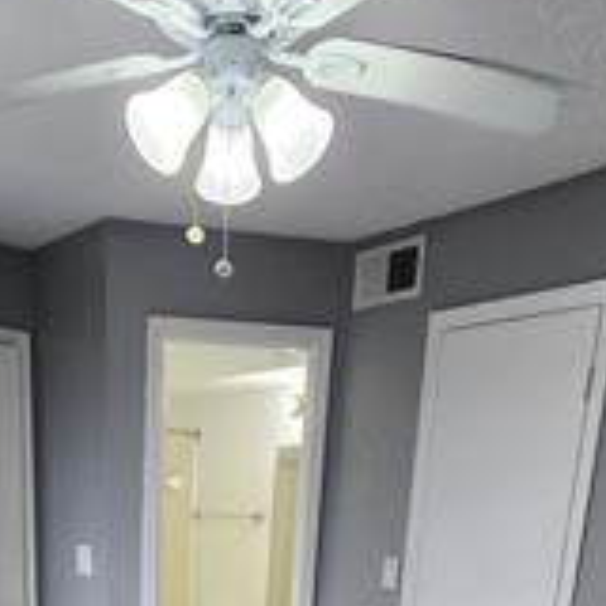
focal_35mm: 43
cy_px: 837
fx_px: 852
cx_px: 178
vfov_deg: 29.3
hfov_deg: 38.5
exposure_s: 1/60
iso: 100
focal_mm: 2.2
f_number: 2.2
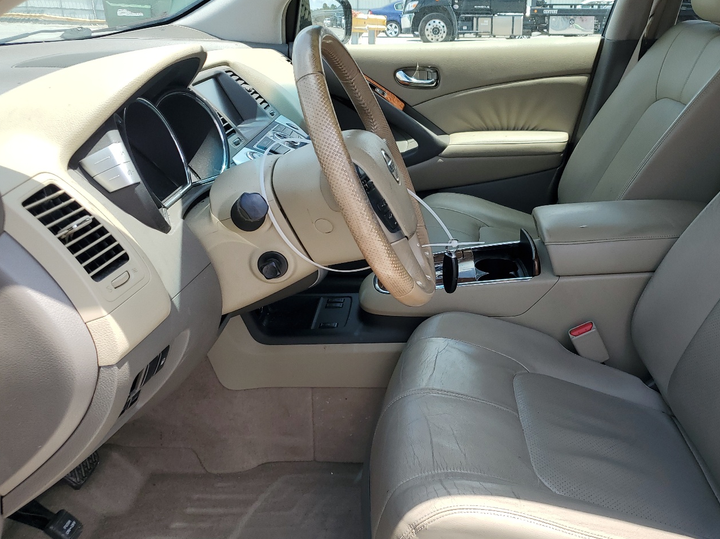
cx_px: 439
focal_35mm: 33
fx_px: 686
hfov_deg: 54.9
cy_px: 300
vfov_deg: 42.9
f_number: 1.5
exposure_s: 1/1111
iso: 50
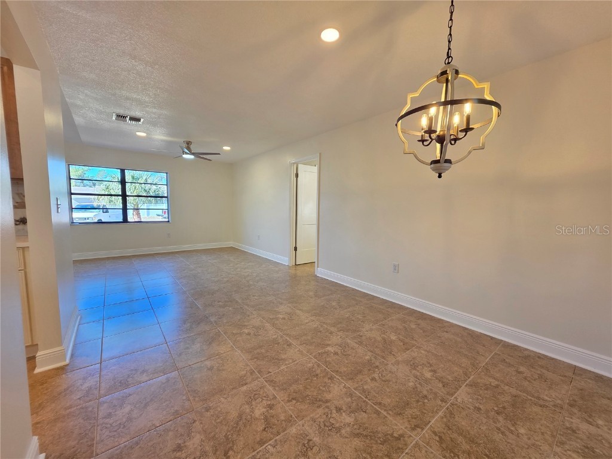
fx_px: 230
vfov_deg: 89.9
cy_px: 230
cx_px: 306
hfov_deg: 106.2
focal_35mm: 13
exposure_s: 1/120
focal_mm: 2.2
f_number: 1.9
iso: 125
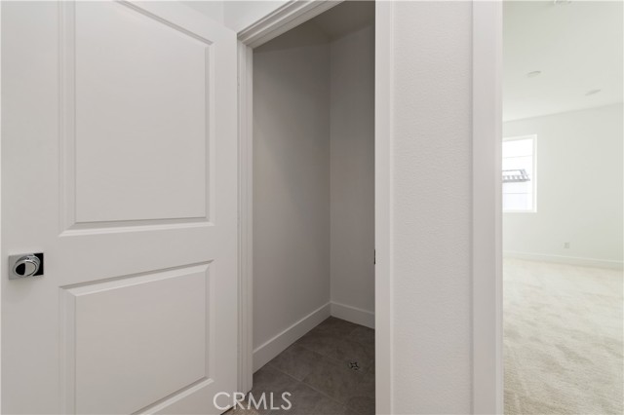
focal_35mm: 14
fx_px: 243
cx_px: 312
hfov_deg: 104.3
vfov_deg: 81.1
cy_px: 208
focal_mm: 14
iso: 200
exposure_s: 1/80
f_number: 4.5
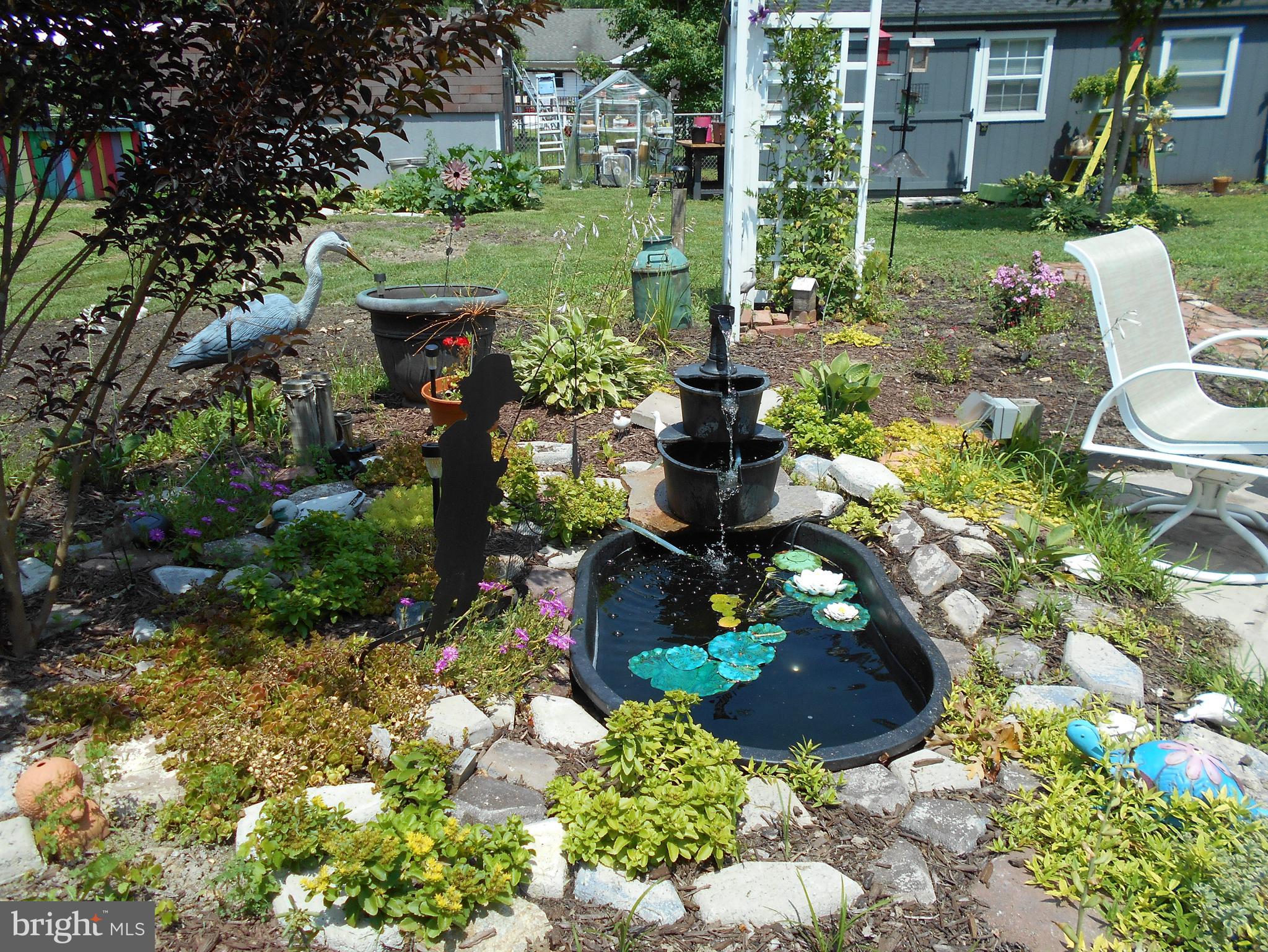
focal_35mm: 26
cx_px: 634
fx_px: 953
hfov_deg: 67.3
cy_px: 476
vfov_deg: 53.1
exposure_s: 1/800
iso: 80
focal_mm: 4.6
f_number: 3.2
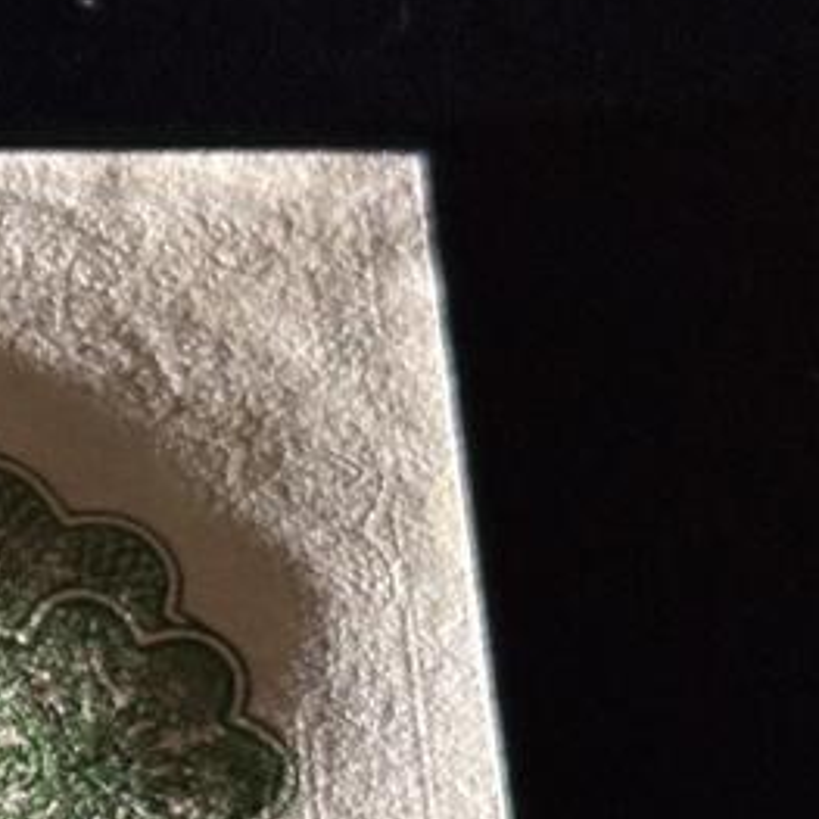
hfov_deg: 7.2
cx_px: -1327
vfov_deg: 7.6
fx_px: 6050
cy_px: 1087
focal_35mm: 226
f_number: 1.78
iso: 250
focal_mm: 6.86
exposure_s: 1/50
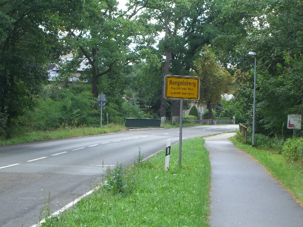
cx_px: 152
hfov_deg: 17.3
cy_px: 114
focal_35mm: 114
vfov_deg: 13.0
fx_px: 998
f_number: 5.1
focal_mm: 23.7
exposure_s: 1/100
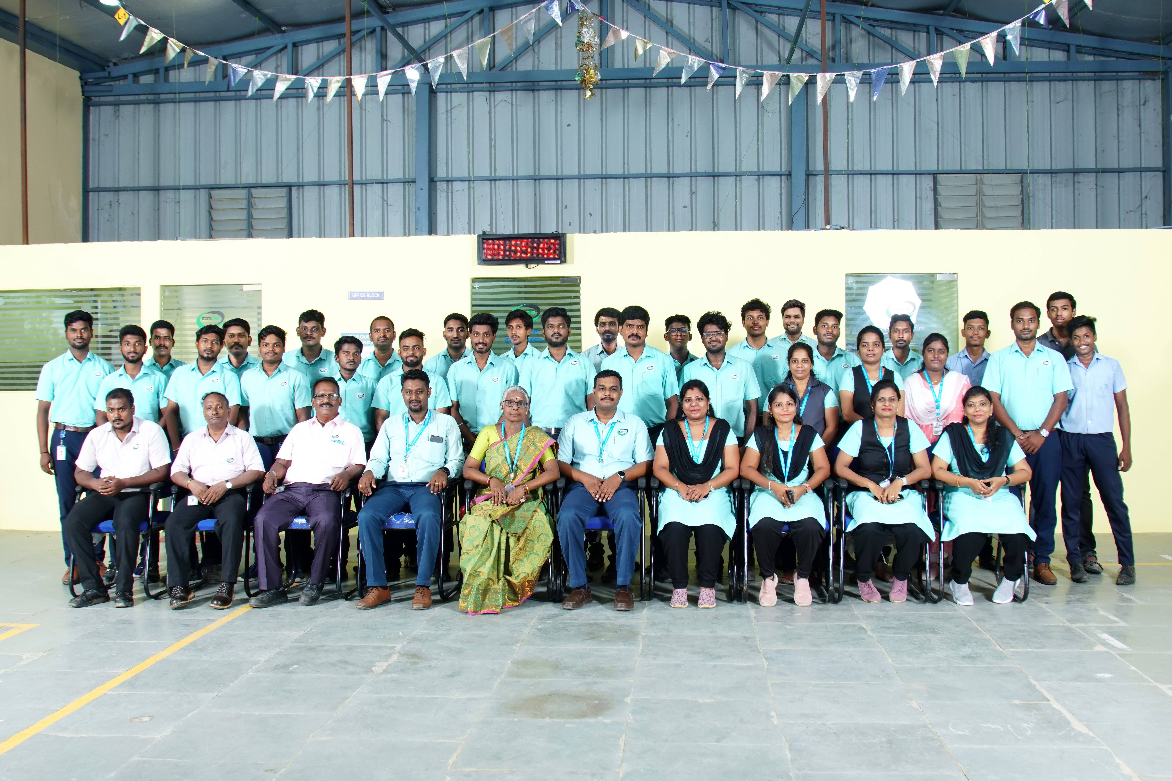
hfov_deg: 53.1
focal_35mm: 36
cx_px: 586
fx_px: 1172
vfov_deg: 36.9
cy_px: 390
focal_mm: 24
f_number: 8
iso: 400
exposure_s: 1/125
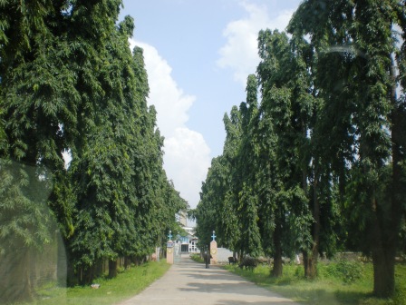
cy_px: 152
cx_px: 203
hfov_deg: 49.0
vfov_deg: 37.7
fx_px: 446
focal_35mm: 38
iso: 64
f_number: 4.6
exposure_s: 1/296
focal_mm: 6.3
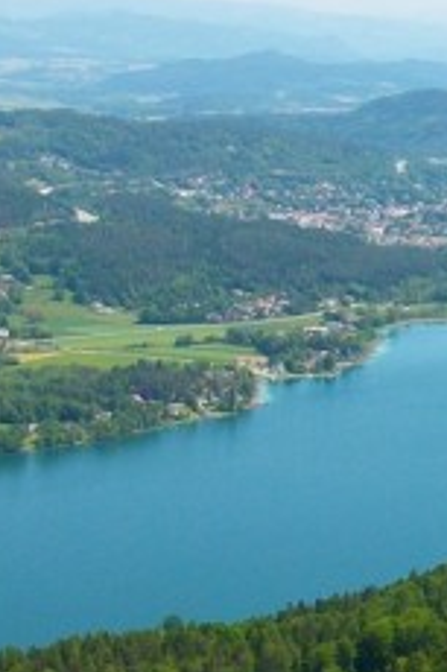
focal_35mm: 123
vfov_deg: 16.7
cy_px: 351
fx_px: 2294
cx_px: 876
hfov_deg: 10.3
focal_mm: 5.7
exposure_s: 1/278
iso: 80
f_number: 5.5
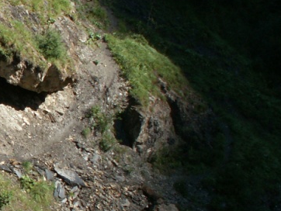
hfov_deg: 18.6
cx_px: -73
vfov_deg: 15.0
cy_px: 117
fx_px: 804
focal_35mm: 99
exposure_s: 1/125
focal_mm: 5.86
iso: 50
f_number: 5.6
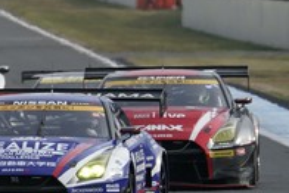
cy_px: 28
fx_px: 13641
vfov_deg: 0.8
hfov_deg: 1.2
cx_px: -183
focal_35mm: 1698
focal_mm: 463
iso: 400
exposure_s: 1/800
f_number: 9
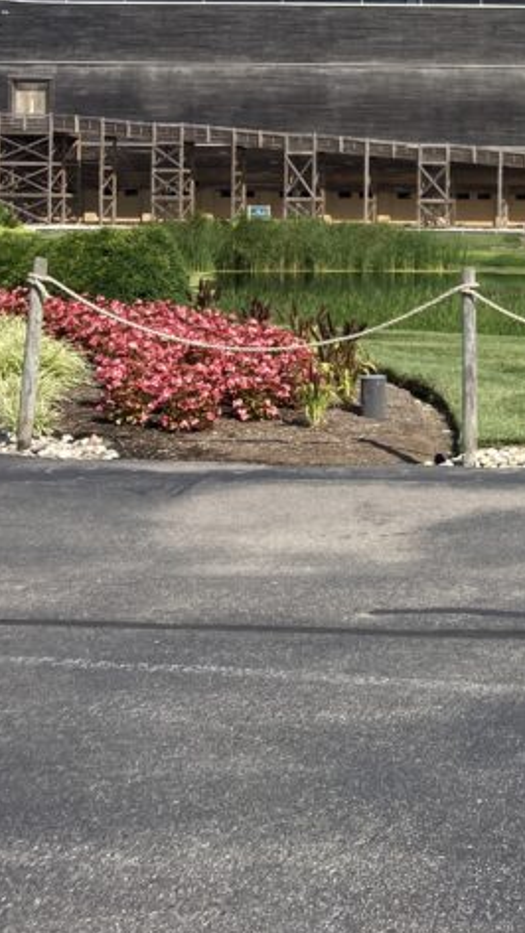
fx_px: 1634
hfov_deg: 16.7
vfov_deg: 31.2
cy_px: 199
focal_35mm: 66
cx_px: 768
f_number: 1.8
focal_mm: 3.99
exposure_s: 1/1869
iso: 20
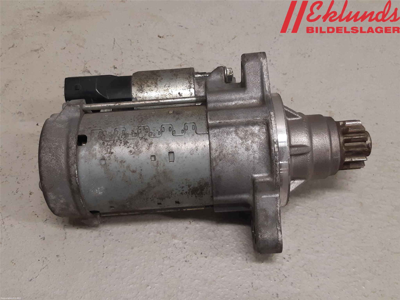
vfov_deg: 53.1
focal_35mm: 26
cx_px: 200
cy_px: 150
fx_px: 300
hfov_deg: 67.3
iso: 125
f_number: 1.7
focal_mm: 3.93
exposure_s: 1/50
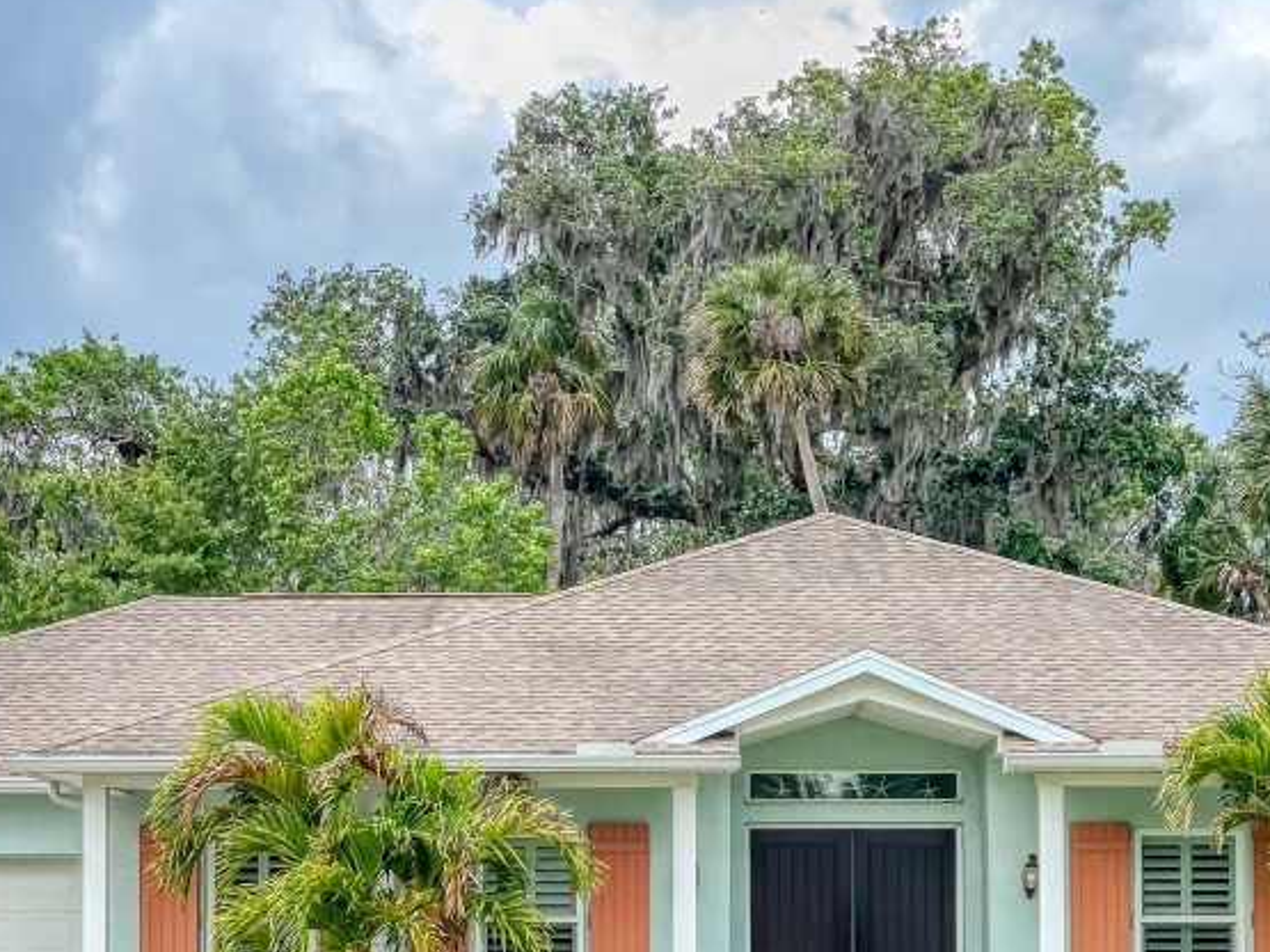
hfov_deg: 20.4
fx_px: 3521
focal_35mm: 96
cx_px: 595
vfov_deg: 15.2
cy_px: 849
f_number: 2
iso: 32
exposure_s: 1/139
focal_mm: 6
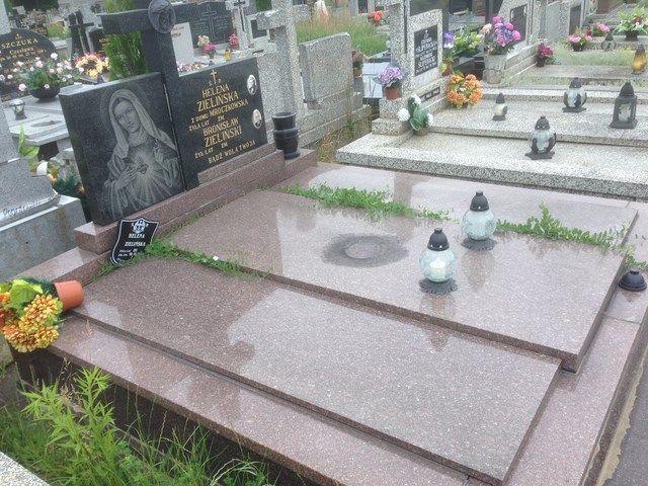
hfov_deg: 55.4
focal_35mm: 33
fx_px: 618
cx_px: 324
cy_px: 243
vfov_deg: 42.9
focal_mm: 4.12
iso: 50
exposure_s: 1/254
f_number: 2.4
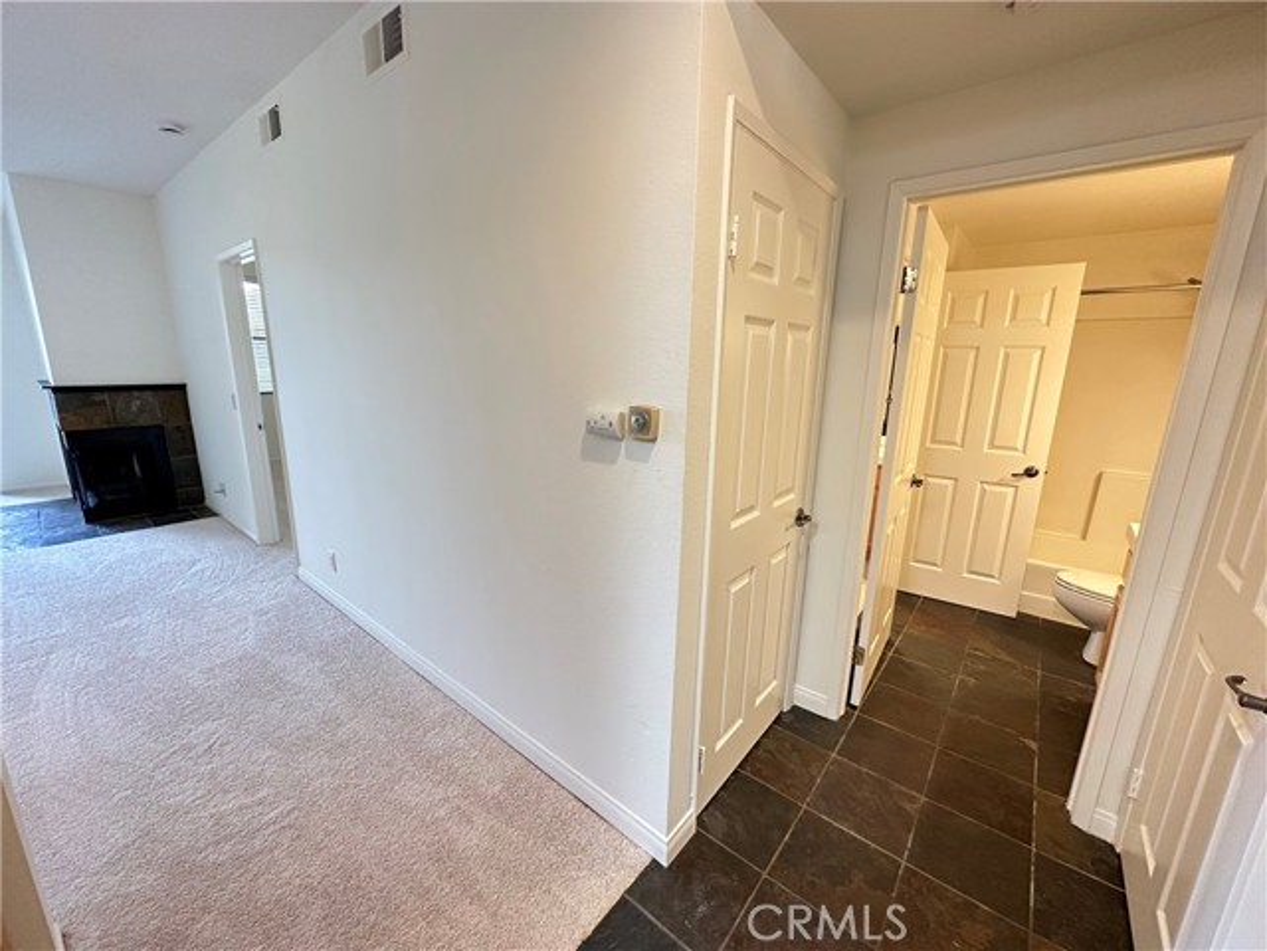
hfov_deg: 102.1
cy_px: 476
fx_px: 512
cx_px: 634
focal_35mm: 14
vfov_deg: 85.7
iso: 400
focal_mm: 2.22
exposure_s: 1/60
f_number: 2.2
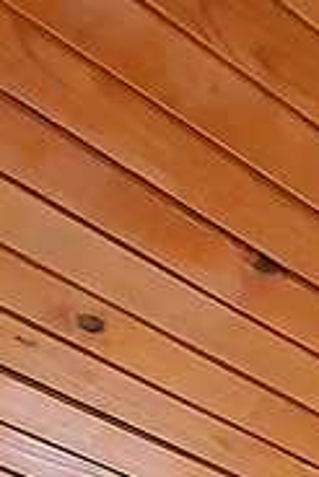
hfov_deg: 10.0
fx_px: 1459
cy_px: 1334
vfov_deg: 12.0
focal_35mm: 110
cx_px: 887
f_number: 2.2
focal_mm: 1.8
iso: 200
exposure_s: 1/50
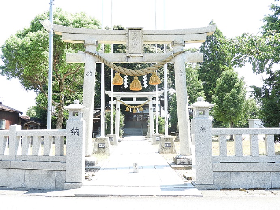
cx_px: 140
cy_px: 105
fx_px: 267
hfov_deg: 55.3
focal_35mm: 33
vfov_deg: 43.0
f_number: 3.6
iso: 100
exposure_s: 1/200
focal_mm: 5.9
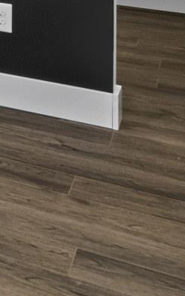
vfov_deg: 18.1
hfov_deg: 8.6
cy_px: -194
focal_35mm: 97
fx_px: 783
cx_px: -504
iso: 1600
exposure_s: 1/4
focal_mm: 10
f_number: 10
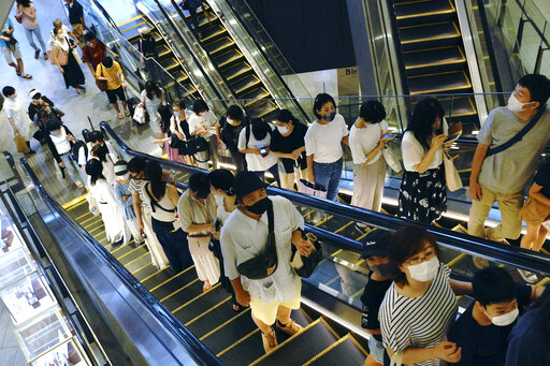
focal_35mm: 44
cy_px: 183
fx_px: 664
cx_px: 275
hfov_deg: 45.0
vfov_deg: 30.8
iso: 5000
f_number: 4.5
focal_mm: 29
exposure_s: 1/320
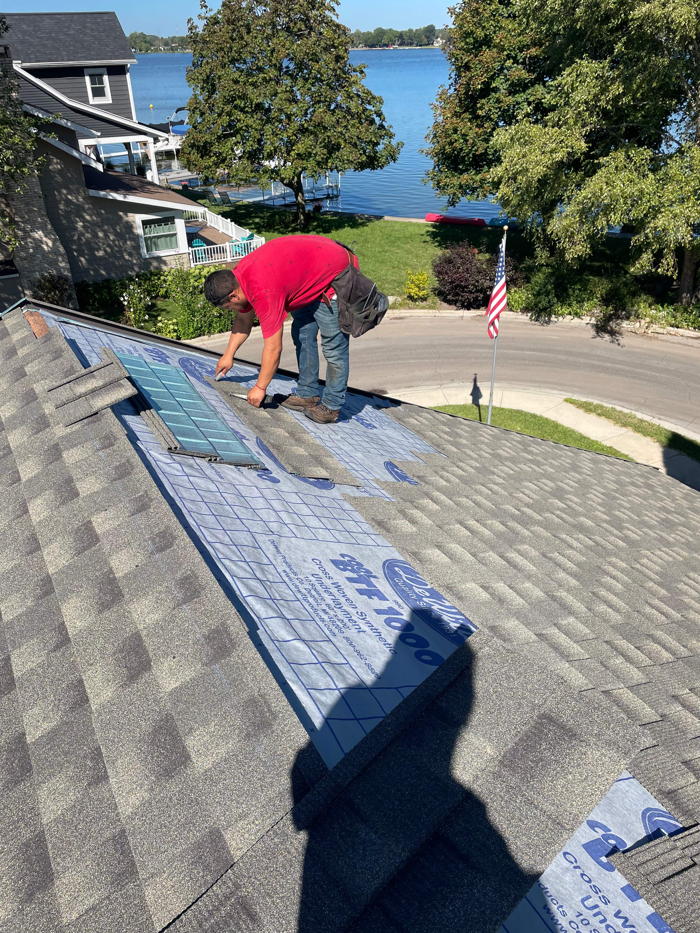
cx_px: 350
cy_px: 466
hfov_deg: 53.1
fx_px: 701
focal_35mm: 26
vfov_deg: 67.3
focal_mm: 4.2
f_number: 1.6
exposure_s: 1/2506
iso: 32
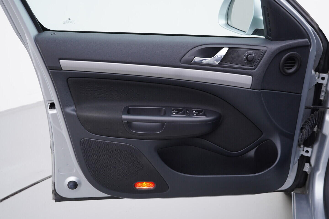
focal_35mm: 36
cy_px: 110
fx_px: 329
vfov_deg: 36.9
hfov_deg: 53.1
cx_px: 164
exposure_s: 1/50
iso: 125
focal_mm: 24
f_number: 3.2
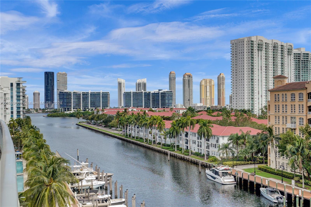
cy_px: 104
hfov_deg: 43.6
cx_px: 156
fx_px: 389
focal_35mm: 45
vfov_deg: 29.8
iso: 80
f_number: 7.1
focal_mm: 30
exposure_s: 1/125
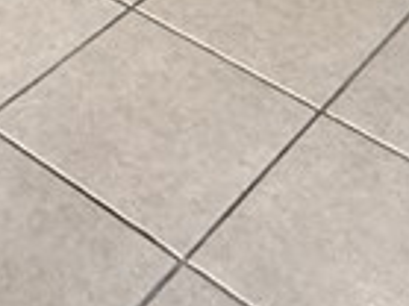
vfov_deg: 10.9
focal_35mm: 103
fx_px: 1216
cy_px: -533
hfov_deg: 18.9
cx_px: 71
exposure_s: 1/60
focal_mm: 2.22
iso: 250
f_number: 2.2
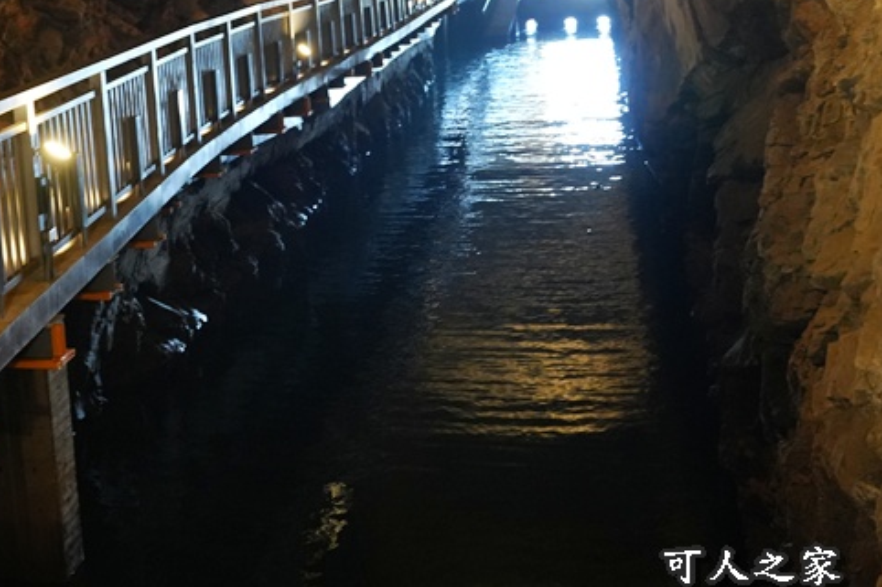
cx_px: 62
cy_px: 41
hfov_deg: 36.1
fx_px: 1249
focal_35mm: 51
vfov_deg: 25.5
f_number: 2.8
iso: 3200
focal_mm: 24
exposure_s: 1/25
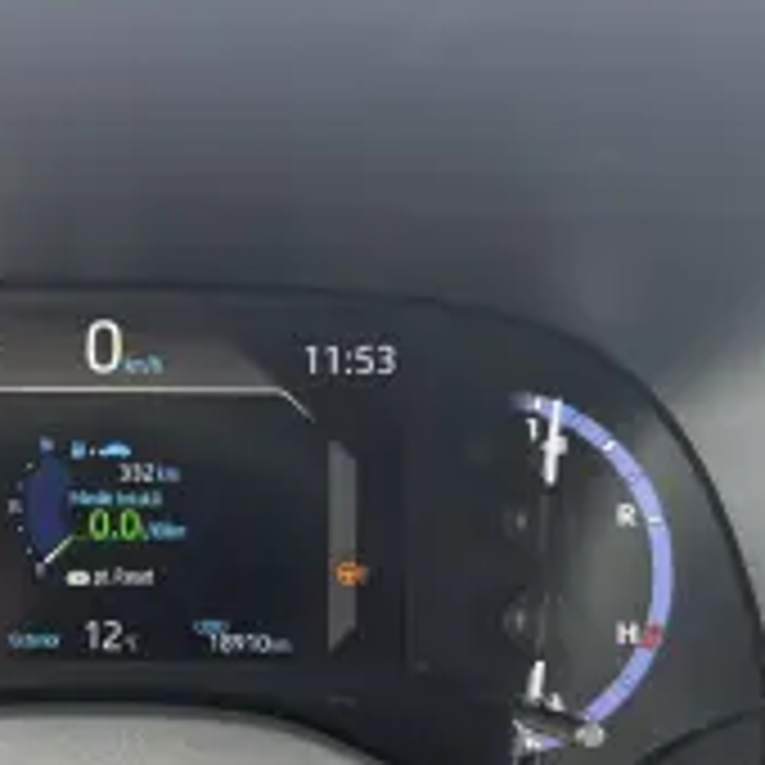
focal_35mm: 45
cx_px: 94
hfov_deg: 35.6
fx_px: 1125
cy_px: 544
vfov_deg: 36.9
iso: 200
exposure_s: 1/102
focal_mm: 6.76
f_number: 1.78
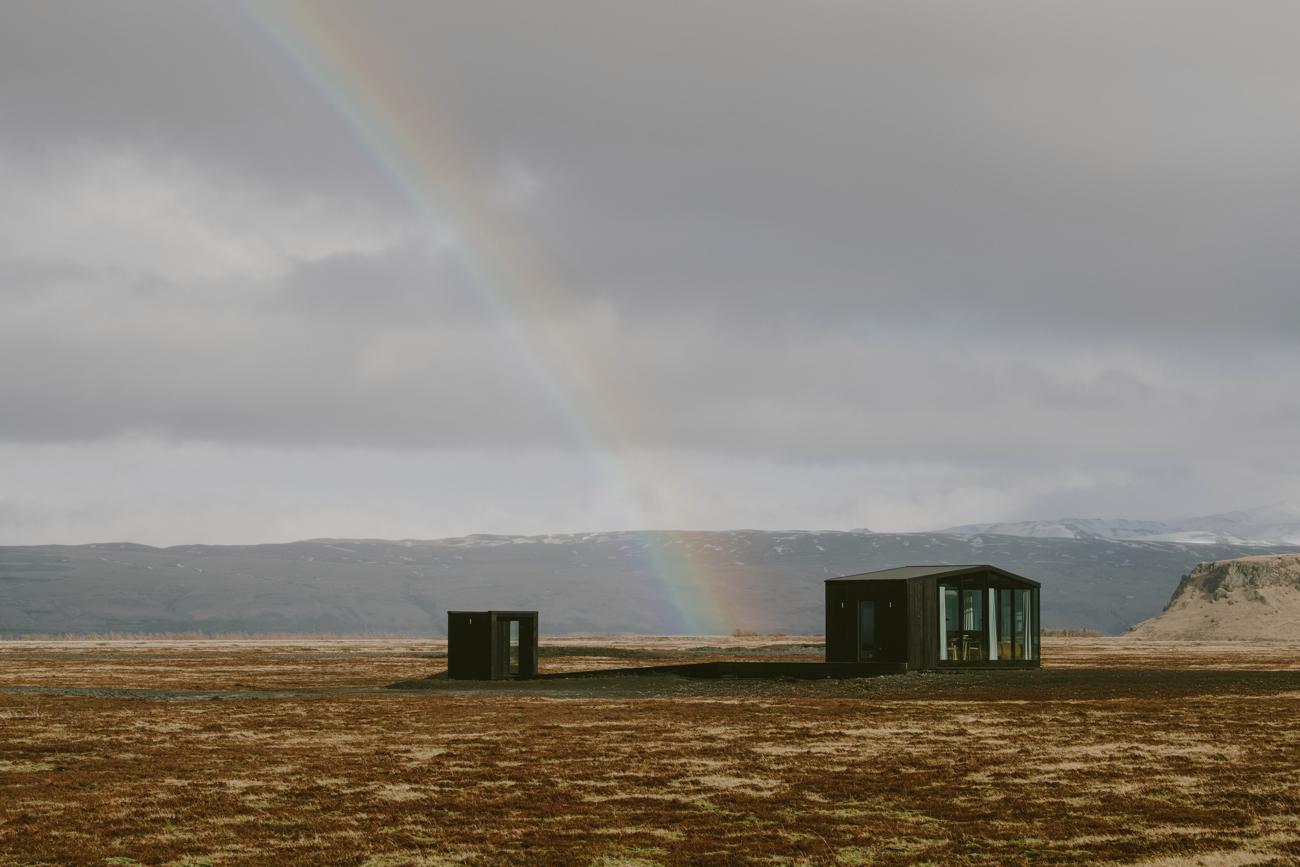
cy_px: 437
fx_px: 3034
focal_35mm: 84
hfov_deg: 24.2
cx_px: 626
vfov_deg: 16.3
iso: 64
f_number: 9
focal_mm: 70
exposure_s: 1/400
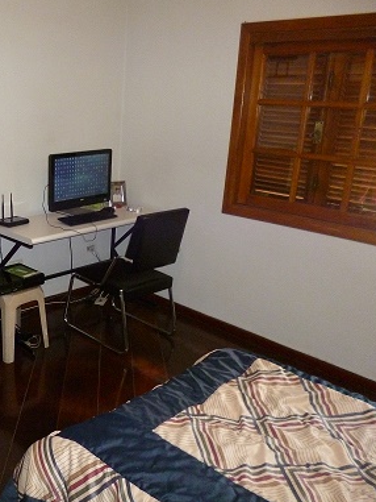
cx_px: 34
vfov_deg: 53.9
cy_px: 239
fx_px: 492
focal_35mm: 34
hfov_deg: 38.8
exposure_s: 1/125
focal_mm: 4.3
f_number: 2.5
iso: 400
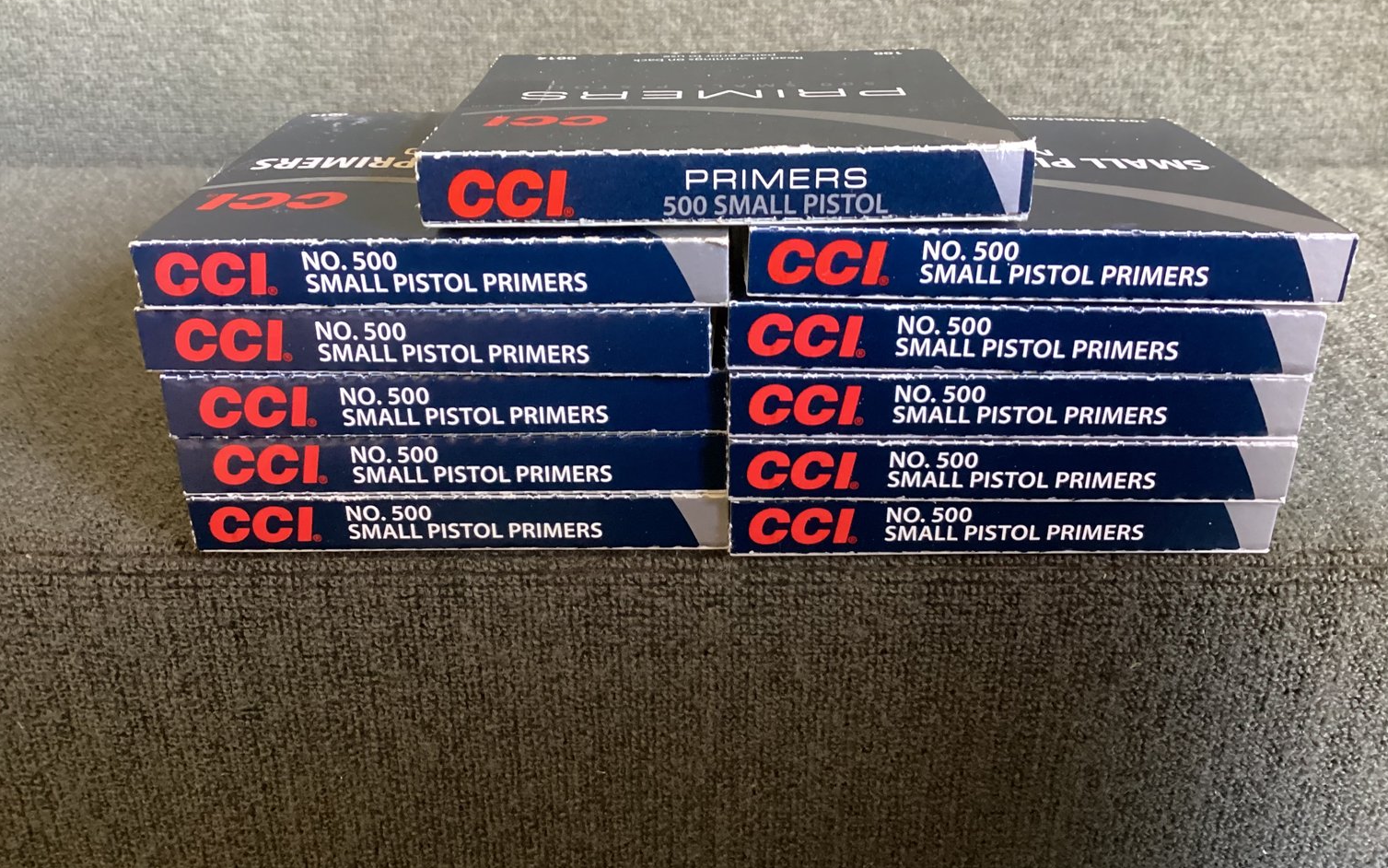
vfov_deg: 38.3
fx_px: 1248
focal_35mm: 33
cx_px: 694
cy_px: 443
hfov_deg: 58.1
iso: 400
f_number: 2.4
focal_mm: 3.3
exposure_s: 1/25
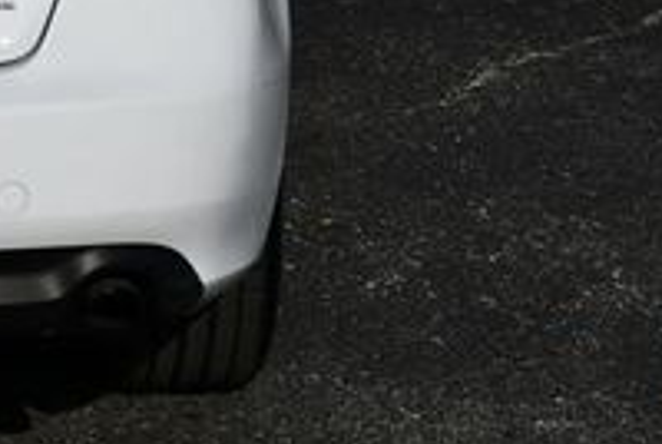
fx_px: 4236
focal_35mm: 230
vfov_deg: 6.0
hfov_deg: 8.7
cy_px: -50
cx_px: -357
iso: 100
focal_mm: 36
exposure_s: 1/400
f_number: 10
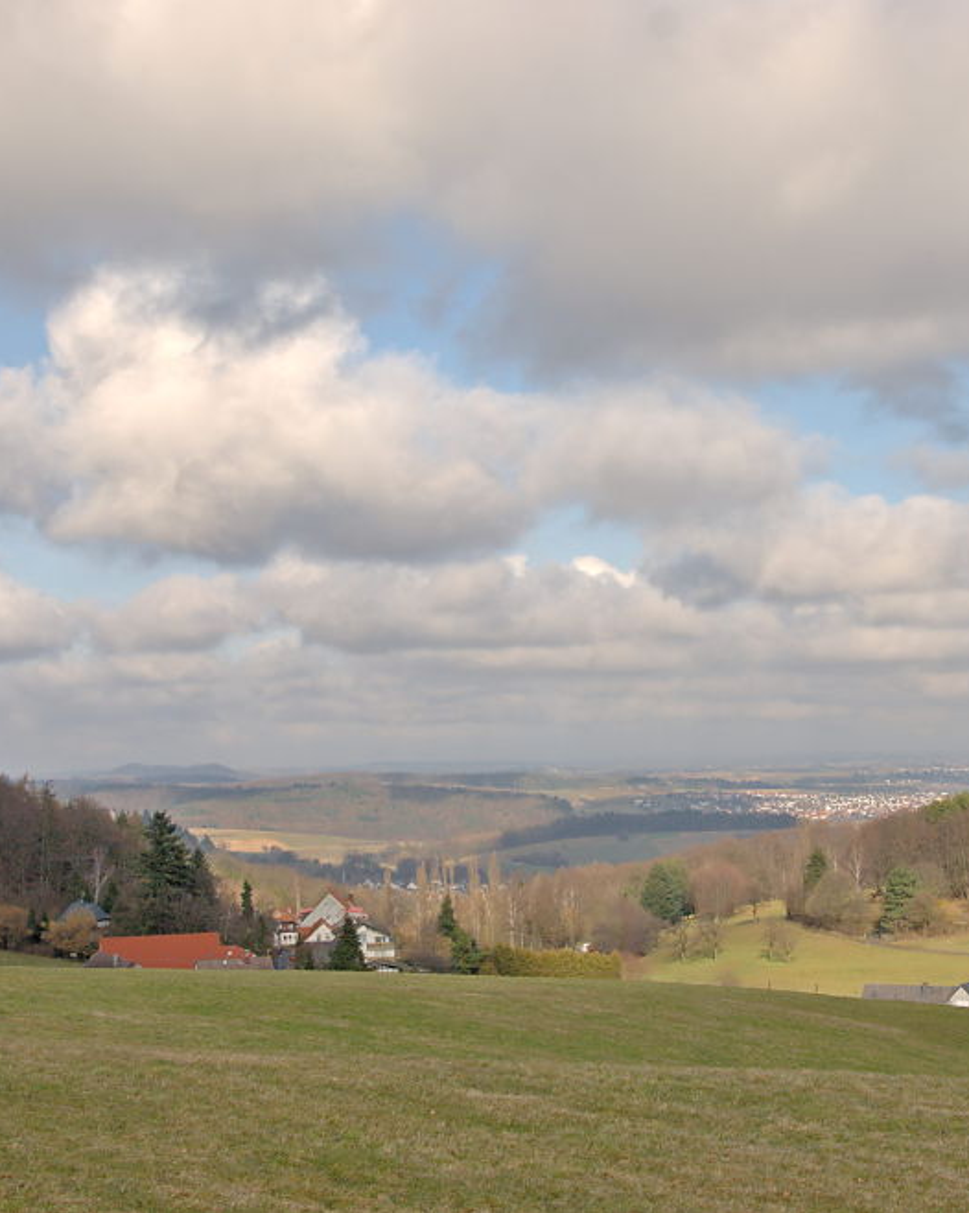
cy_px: 600
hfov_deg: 25.3
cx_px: 621
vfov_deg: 31.5
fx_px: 2152
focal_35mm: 60
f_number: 7.1
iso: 125
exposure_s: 1/640
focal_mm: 28
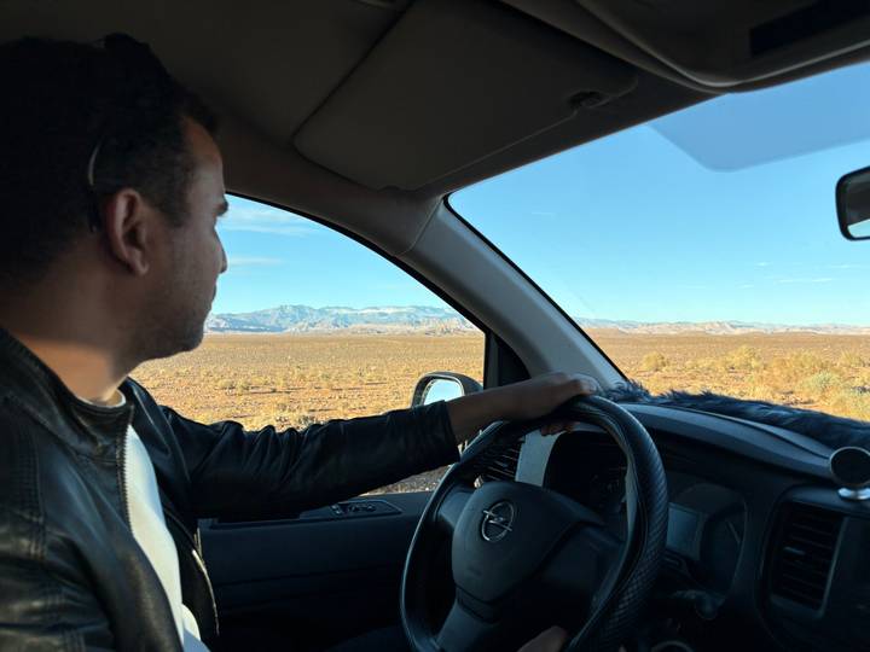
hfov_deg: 67.3
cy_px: 326
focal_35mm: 26
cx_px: 435
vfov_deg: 53.1
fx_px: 653
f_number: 1.6
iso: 50
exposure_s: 1/1263
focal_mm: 5.96
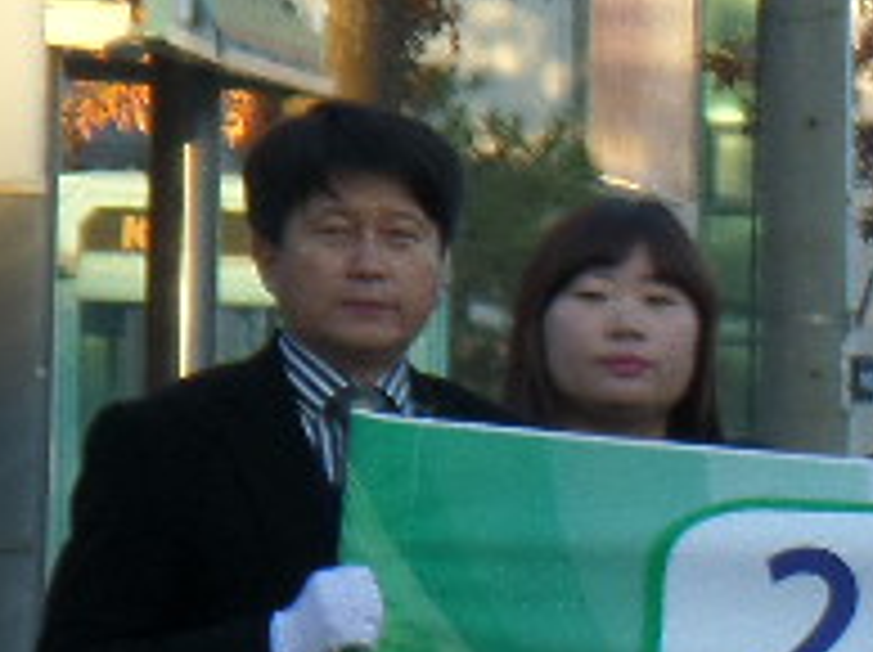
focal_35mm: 602
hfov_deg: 3.3
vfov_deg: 2.5
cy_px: 423
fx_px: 15163
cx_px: 2250
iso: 100
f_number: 4
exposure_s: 1/90
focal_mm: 20.3
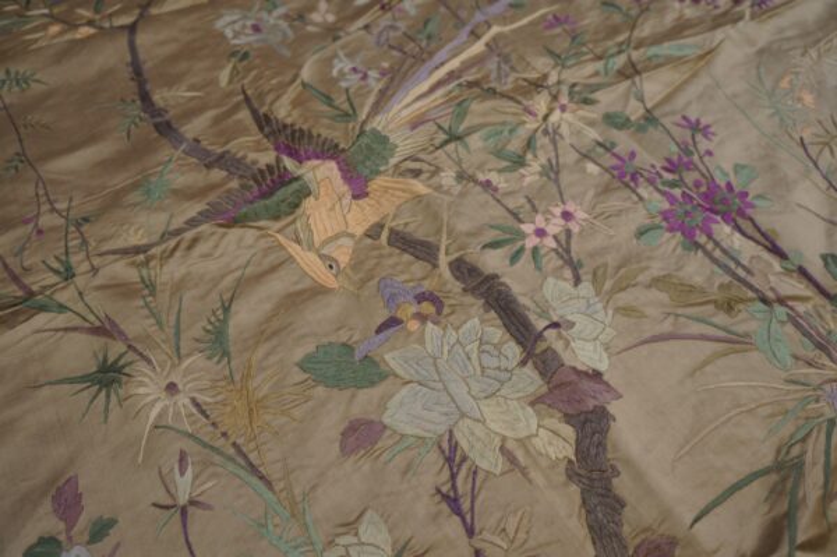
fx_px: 627
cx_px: 418
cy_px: 278
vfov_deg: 47.9
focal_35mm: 27
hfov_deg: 67.4
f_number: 4
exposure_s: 1/60
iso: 320
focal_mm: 18
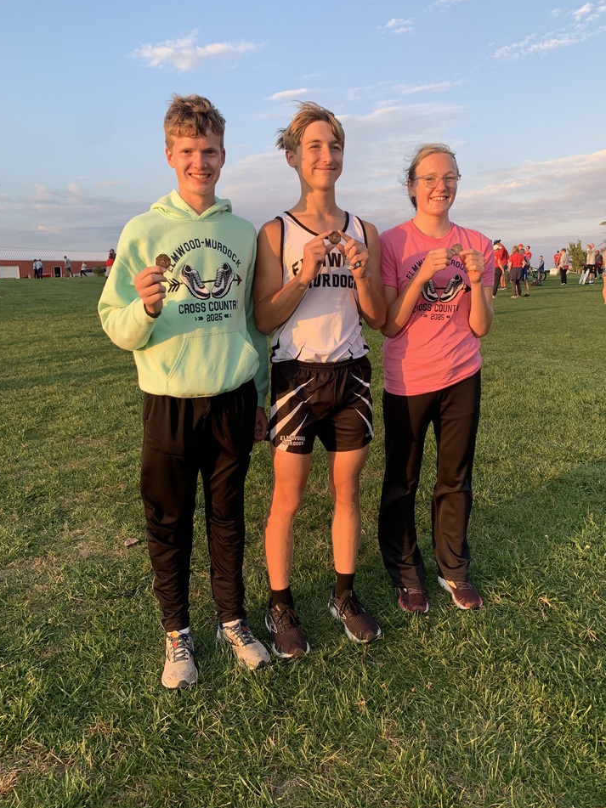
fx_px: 654
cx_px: 320
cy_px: 413
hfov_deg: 49.7
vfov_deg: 63.4
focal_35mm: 28
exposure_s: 1/446
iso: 25
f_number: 1.8
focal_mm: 4.25
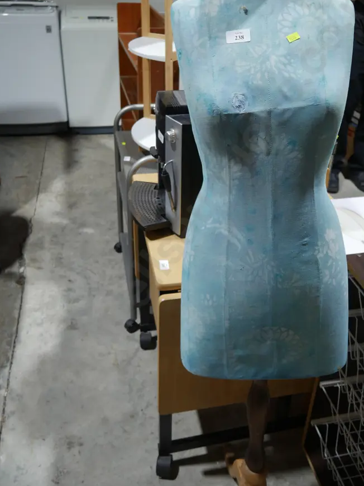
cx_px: 206
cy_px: 204
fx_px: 463
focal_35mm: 33
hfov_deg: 42.9
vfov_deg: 55.1
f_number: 3.5
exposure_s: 1/80
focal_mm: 14
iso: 200
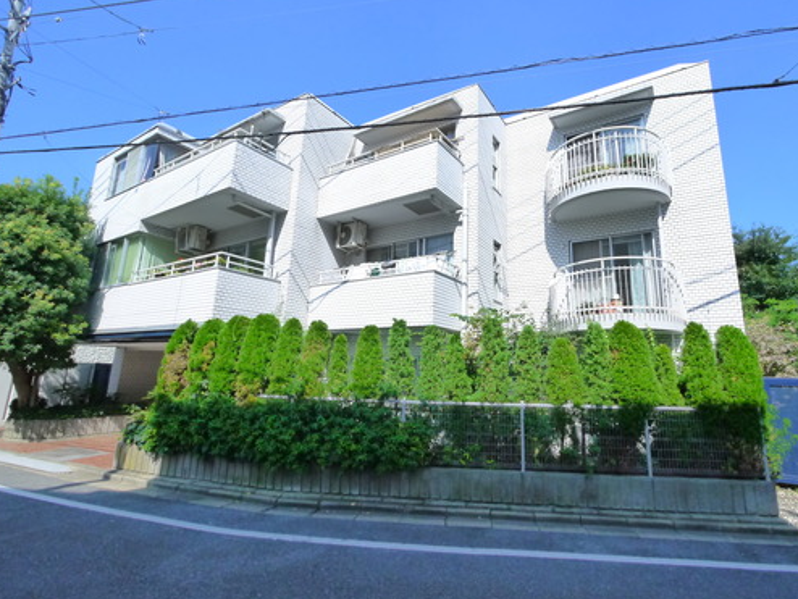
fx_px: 392
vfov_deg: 74.7
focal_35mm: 17
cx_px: 438
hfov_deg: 90.7
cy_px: 287
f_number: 8
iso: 640
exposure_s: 1/500
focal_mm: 7
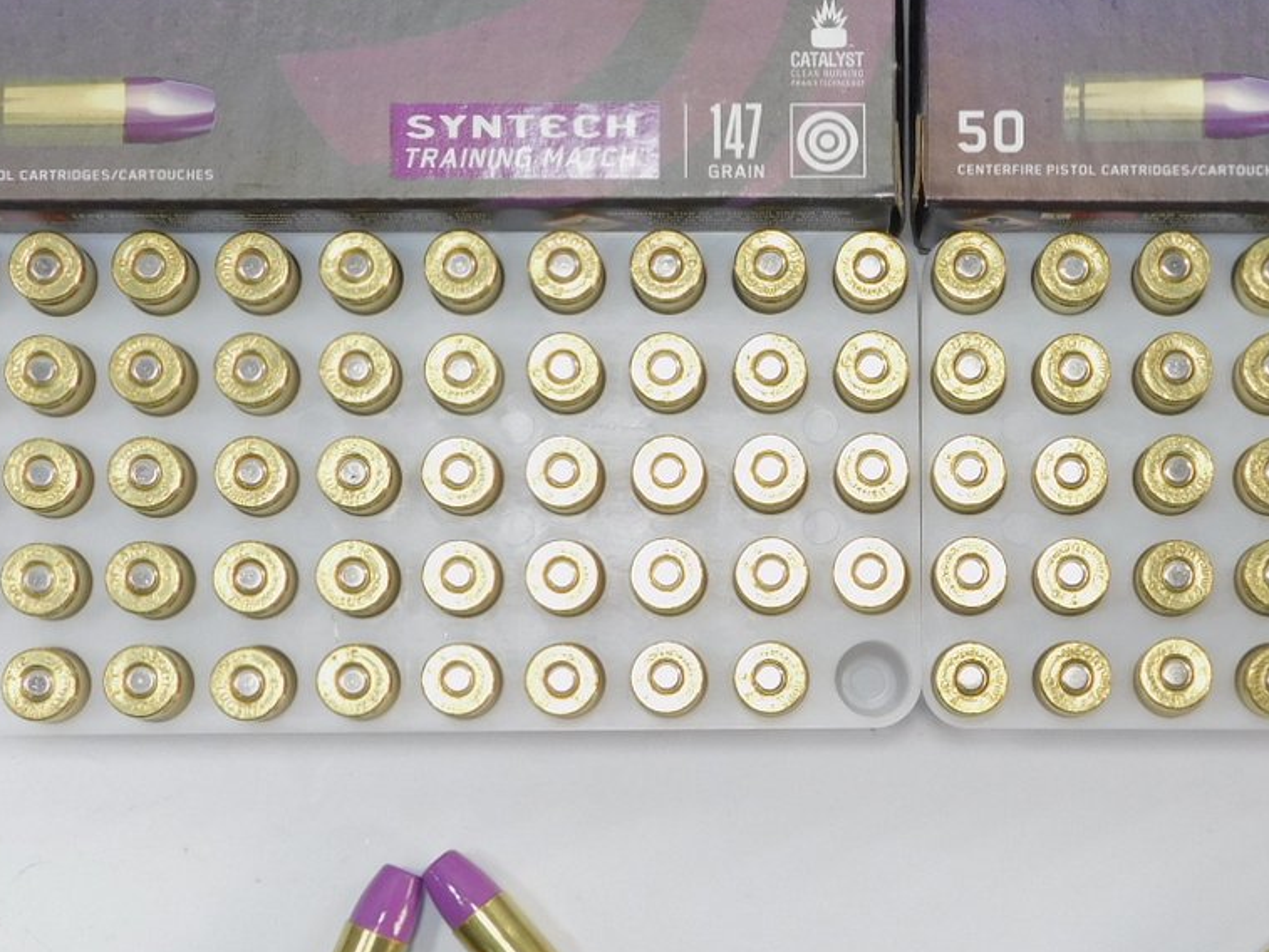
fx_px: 2933
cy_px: 499
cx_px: 904
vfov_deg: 18.4
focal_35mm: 80
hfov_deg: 24.2
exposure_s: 1/160
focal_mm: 7.1
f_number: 3.6
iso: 125
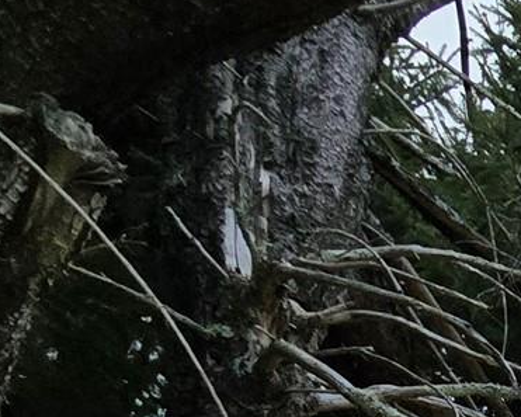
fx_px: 1080
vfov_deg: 13.7
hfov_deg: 14.2
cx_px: 1319
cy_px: 1060
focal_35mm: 70
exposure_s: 1/168
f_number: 2.2
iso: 50
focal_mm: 2.2
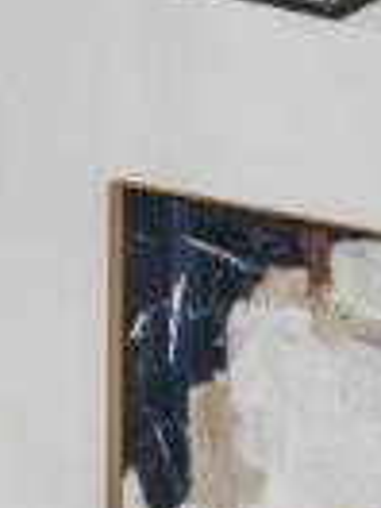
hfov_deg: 7.1
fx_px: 2891
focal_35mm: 197
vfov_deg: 9.4
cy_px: 1012
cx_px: 881
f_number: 16
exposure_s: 1/5
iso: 400
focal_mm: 18
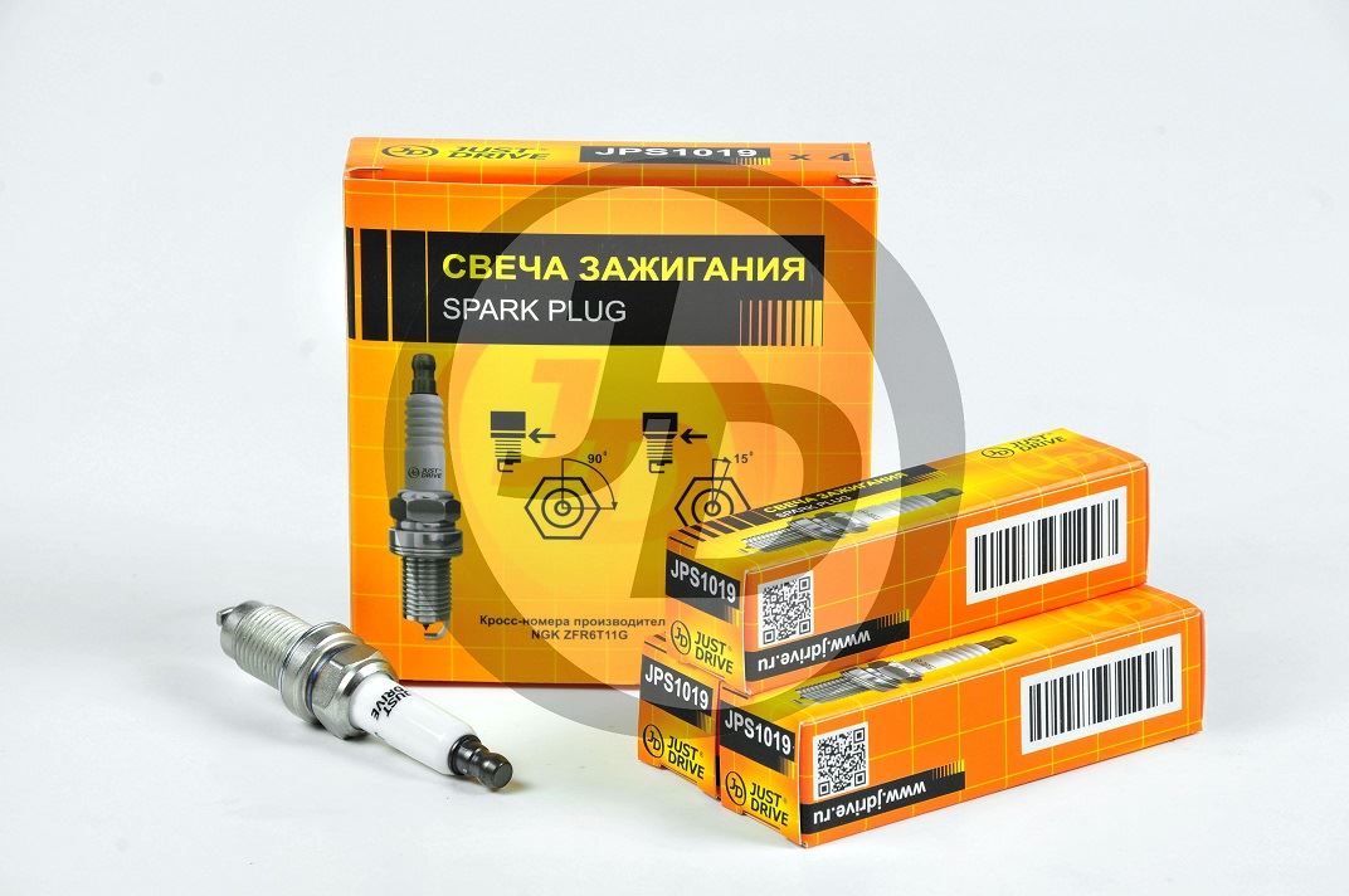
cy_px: 448
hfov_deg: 13.1
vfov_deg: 8.7
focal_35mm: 158
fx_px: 5895
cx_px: 674
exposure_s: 1/125
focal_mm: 105
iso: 200
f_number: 10
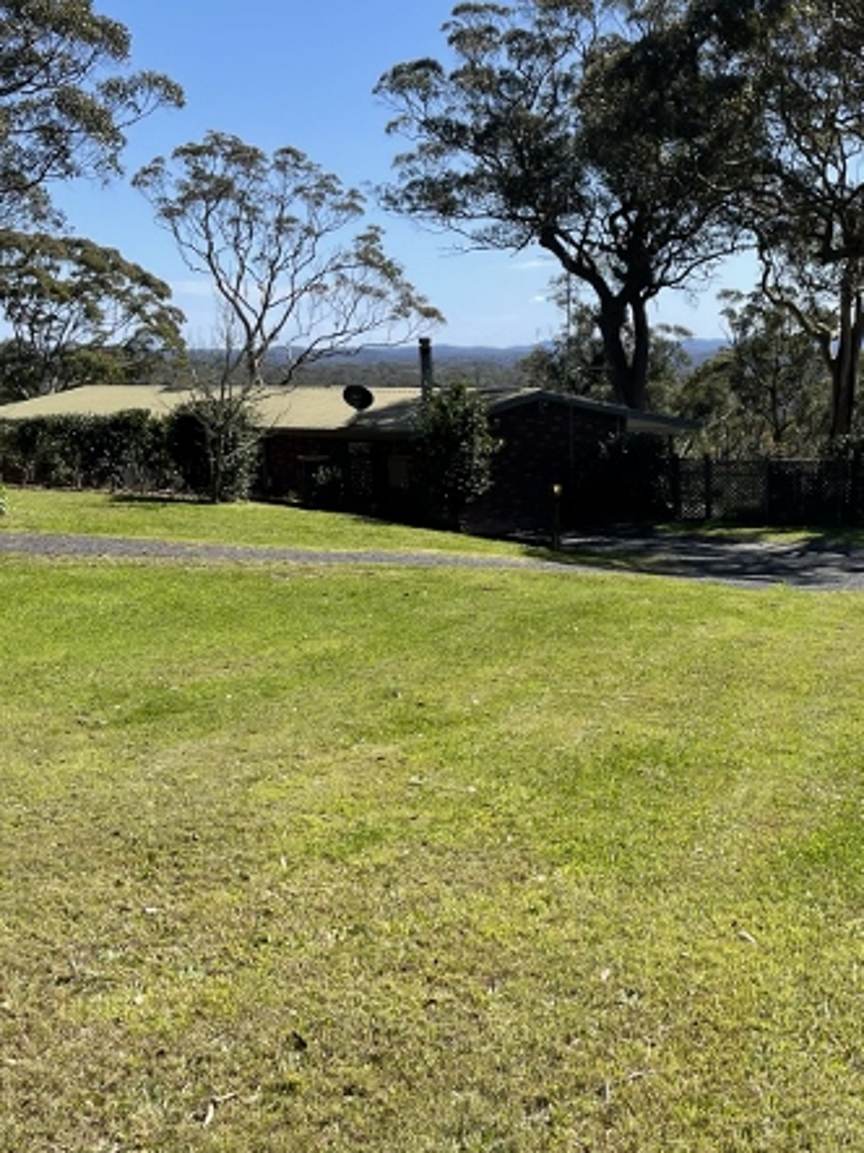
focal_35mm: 47
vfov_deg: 40.4
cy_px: 547
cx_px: 687
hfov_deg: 30.2
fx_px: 1565
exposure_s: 1/2597
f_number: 1.6
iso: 32
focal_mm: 5.1
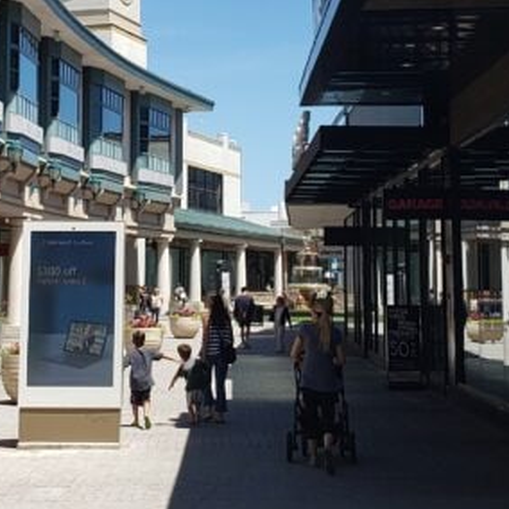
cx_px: 174
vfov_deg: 20.8
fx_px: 1381
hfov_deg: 20.8
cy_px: 170
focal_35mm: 83
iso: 50
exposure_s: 1/1412
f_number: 2.4
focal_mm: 4.3
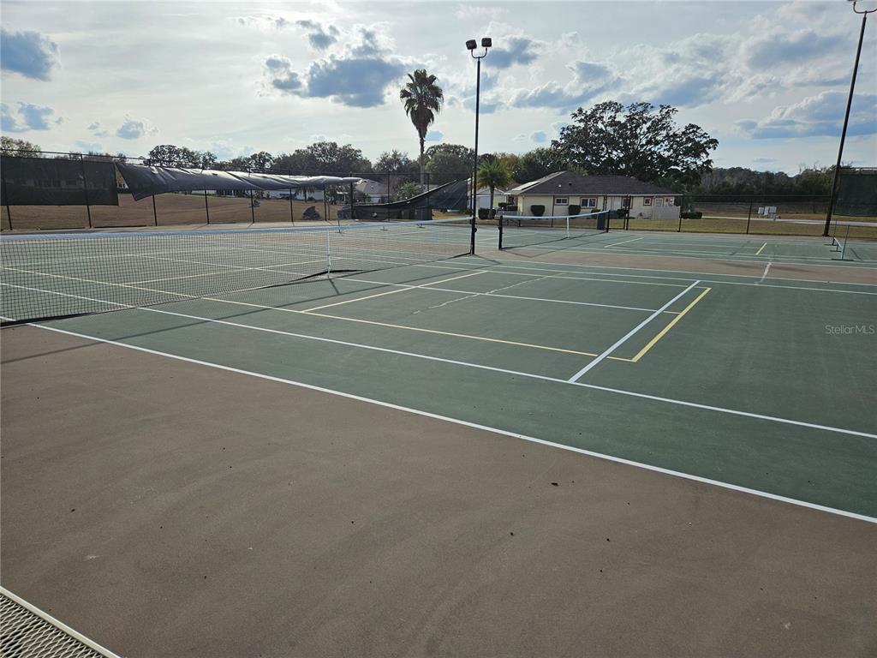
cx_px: 438
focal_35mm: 23
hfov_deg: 73.9
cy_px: 329
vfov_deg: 58.9
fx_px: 583
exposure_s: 1/3345
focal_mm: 5.4
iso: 25
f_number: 1.8
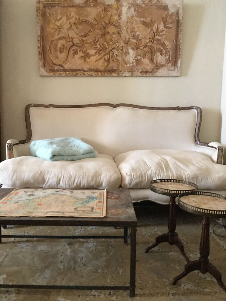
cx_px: 113
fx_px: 252
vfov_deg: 61.7
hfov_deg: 48.2
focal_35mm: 29
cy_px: 150
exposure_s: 1/8
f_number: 2.2
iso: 160
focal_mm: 4.15
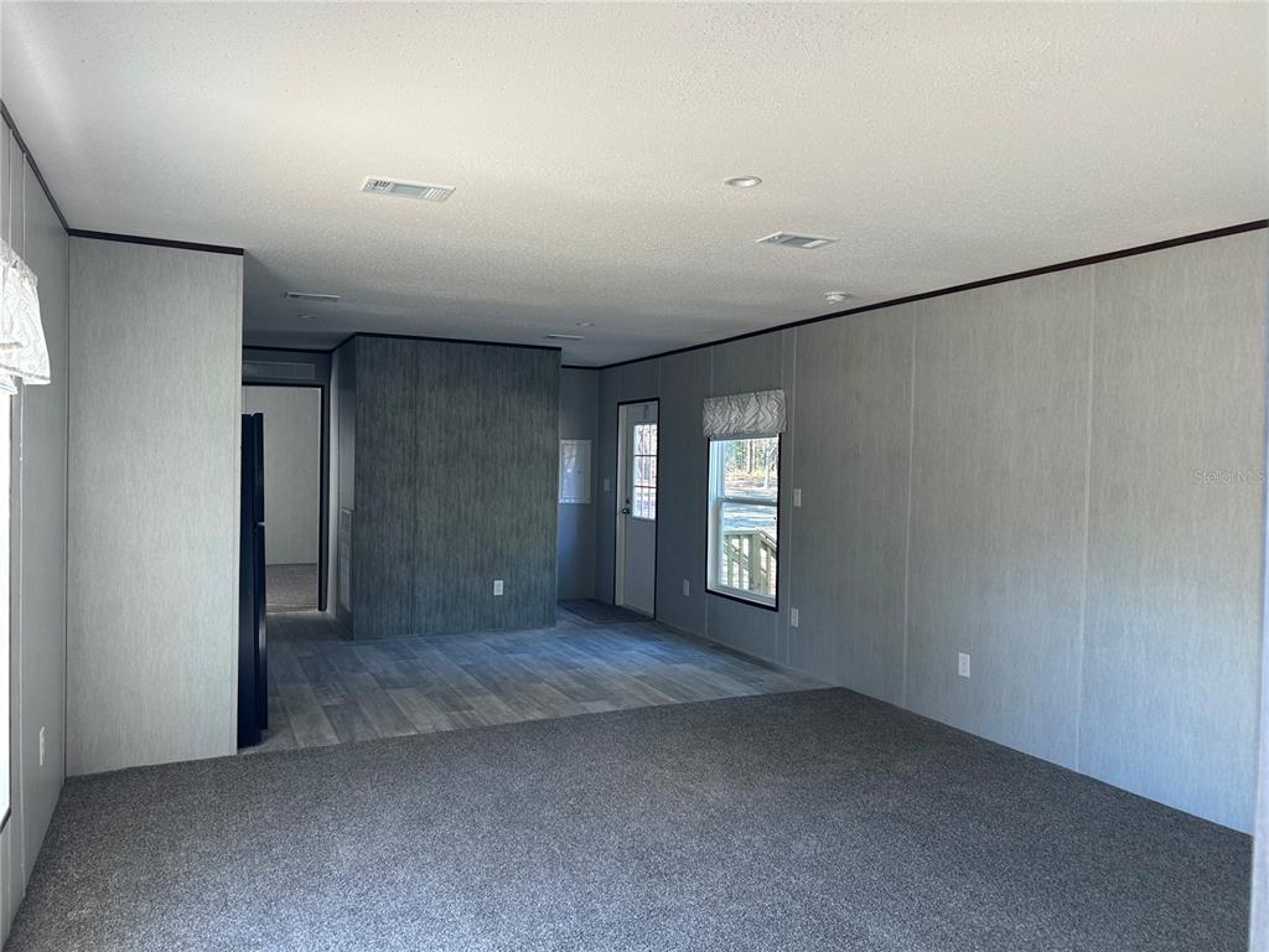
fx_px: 953
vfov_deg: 53.1
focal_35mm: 26
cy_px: 476
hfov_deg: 67.3
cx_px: 634
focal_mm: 5.7
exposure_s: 1/121
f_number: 1.5
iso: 64
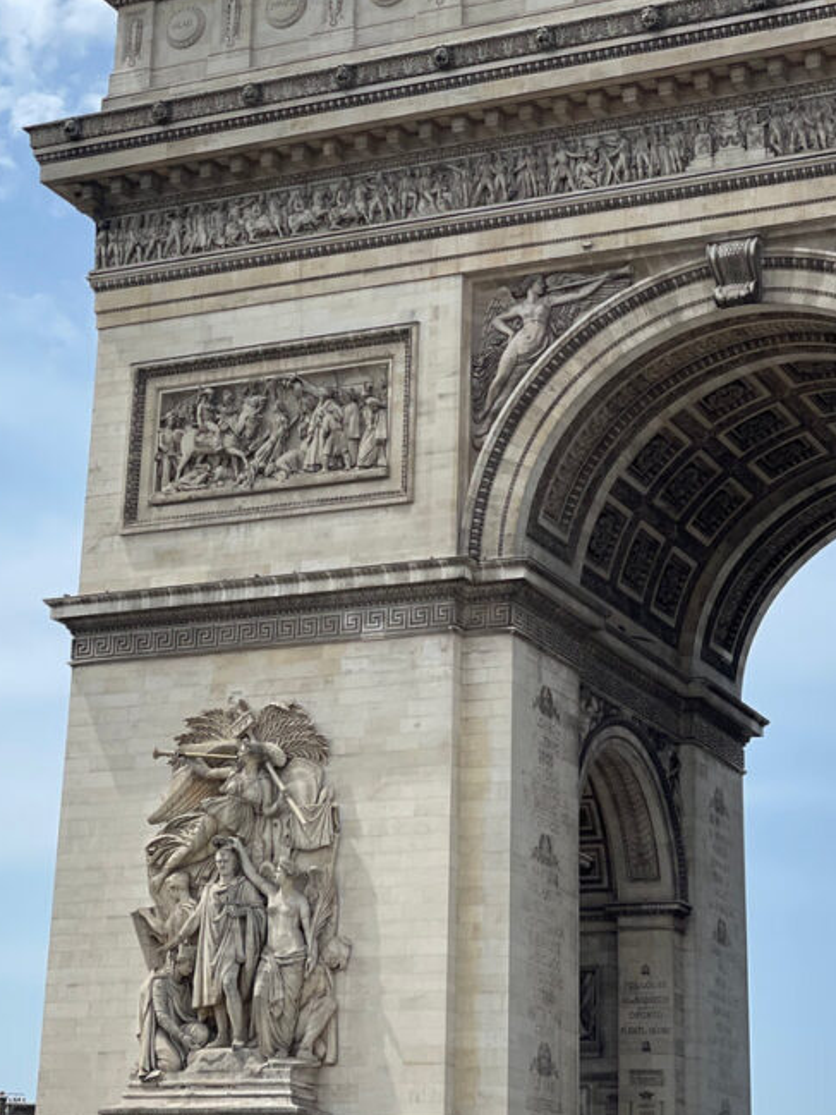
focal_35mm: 82
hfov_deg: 18.0
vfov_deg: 23.7
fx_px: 2640
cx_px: 359
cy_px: 326
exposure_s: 1/2519
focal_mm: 6
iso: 25
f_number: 2
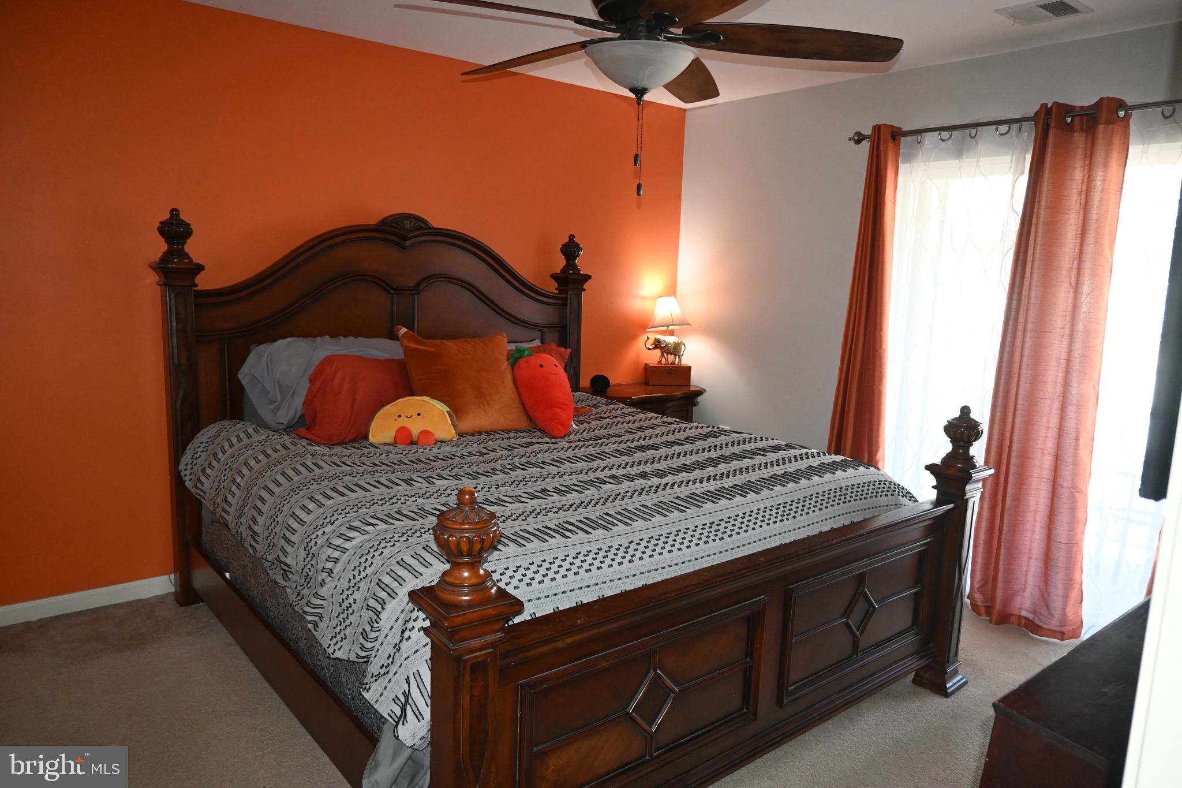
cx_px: 591
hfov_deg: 73.7
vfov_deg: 53.1
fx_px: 788
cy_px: 394
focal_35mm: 24
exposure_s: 1/60
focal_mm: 16
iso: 1800
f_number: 3.5
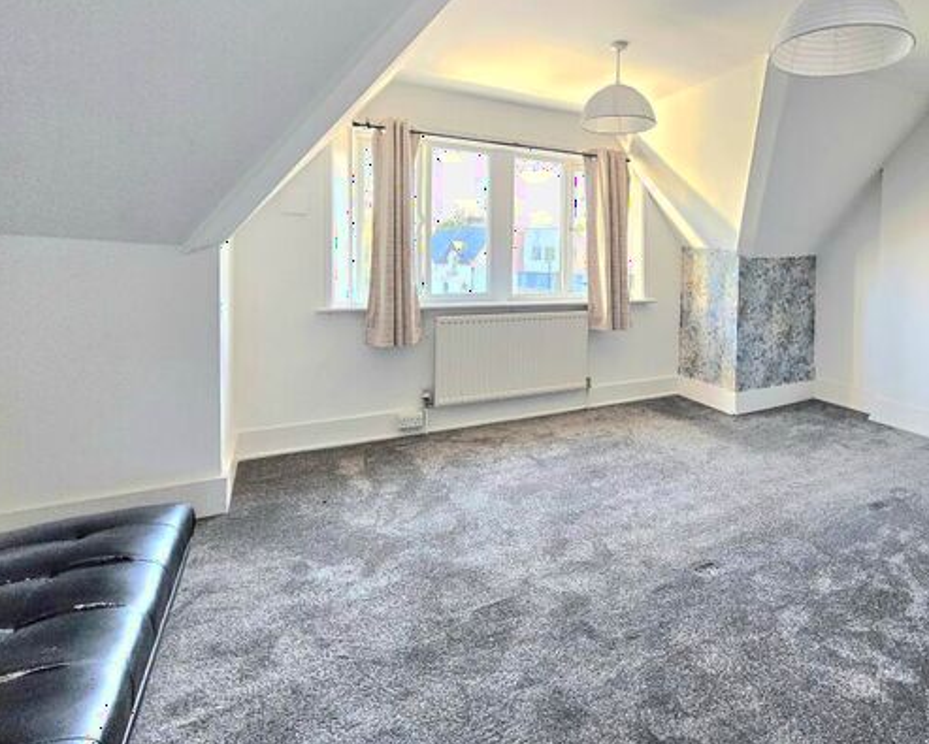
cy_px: 280
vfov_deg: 72.6
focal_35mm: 18
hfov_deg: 83.2
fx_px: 495
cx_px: 624
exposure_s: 1/71.4
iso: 160
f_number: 2.2
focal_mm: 2.2
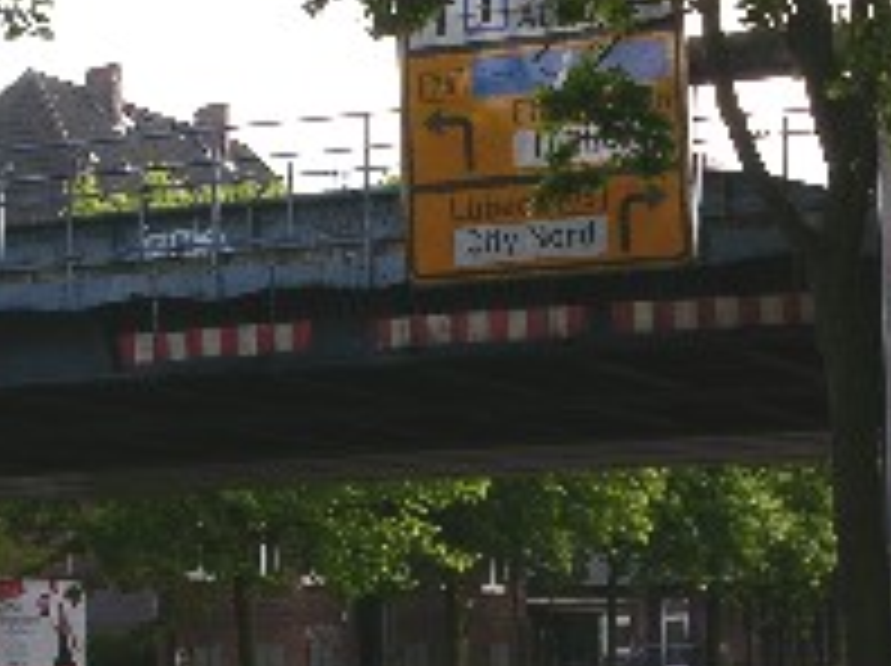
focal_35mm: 104
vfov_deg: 14.1
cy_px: 554
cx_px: 551
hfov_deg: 18.9
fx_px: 2674
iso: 50
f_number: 5.6
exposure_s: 1/63.2
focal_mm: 8.9
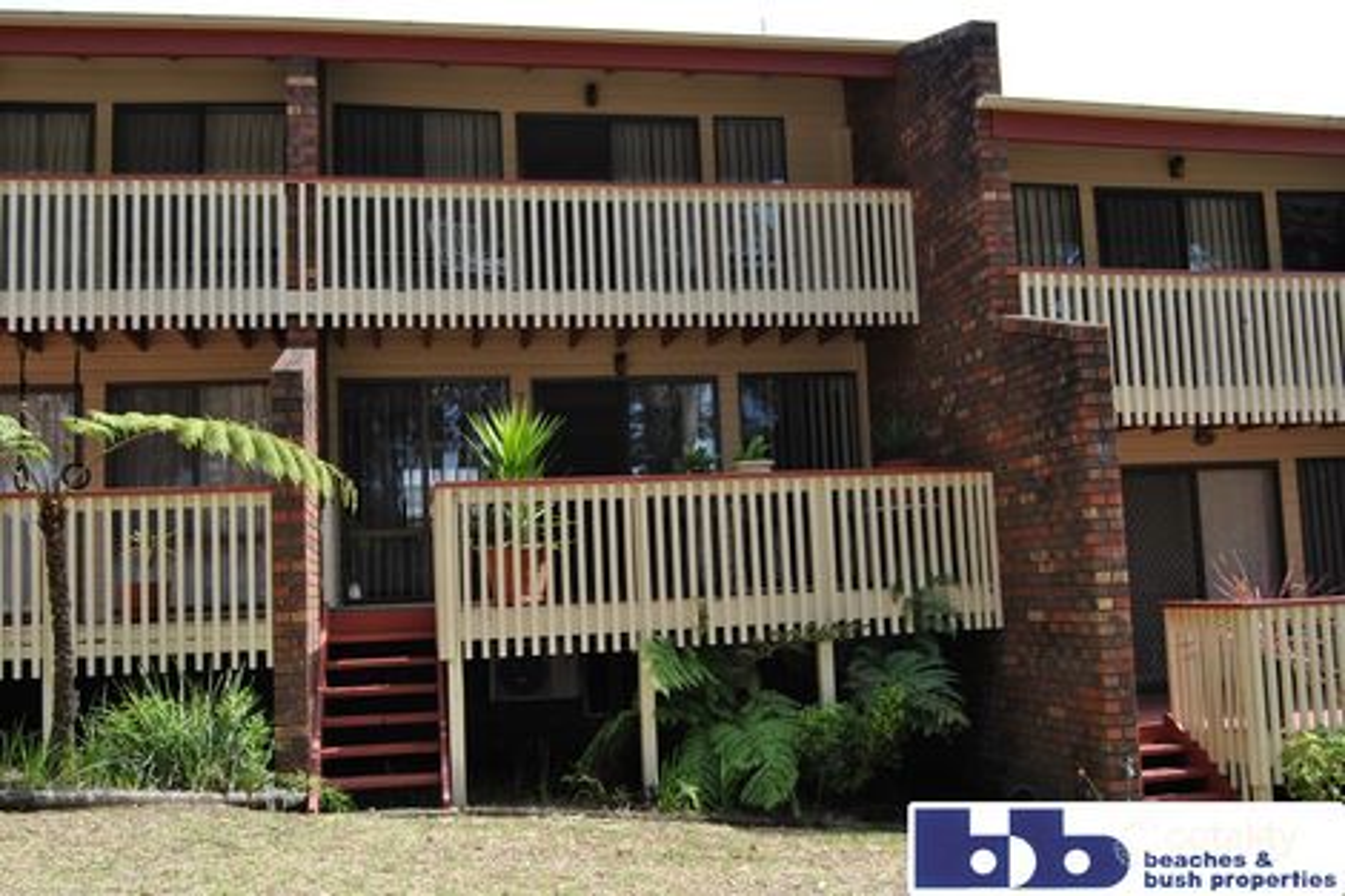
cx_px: 672
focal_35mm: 34
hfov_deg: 55.1
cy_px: 448
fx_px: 1288
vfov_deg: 38.3
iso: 100
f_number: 6.3
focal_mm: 23
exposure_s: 1/160
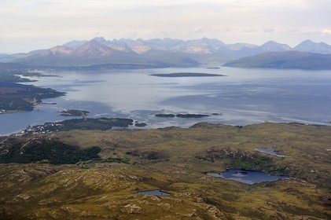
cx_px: 166
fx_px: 643
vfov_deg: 19.4
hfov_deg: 28.9
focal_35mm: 70
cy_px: 110
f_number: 5
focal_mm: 70
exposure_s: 1/800
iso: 200
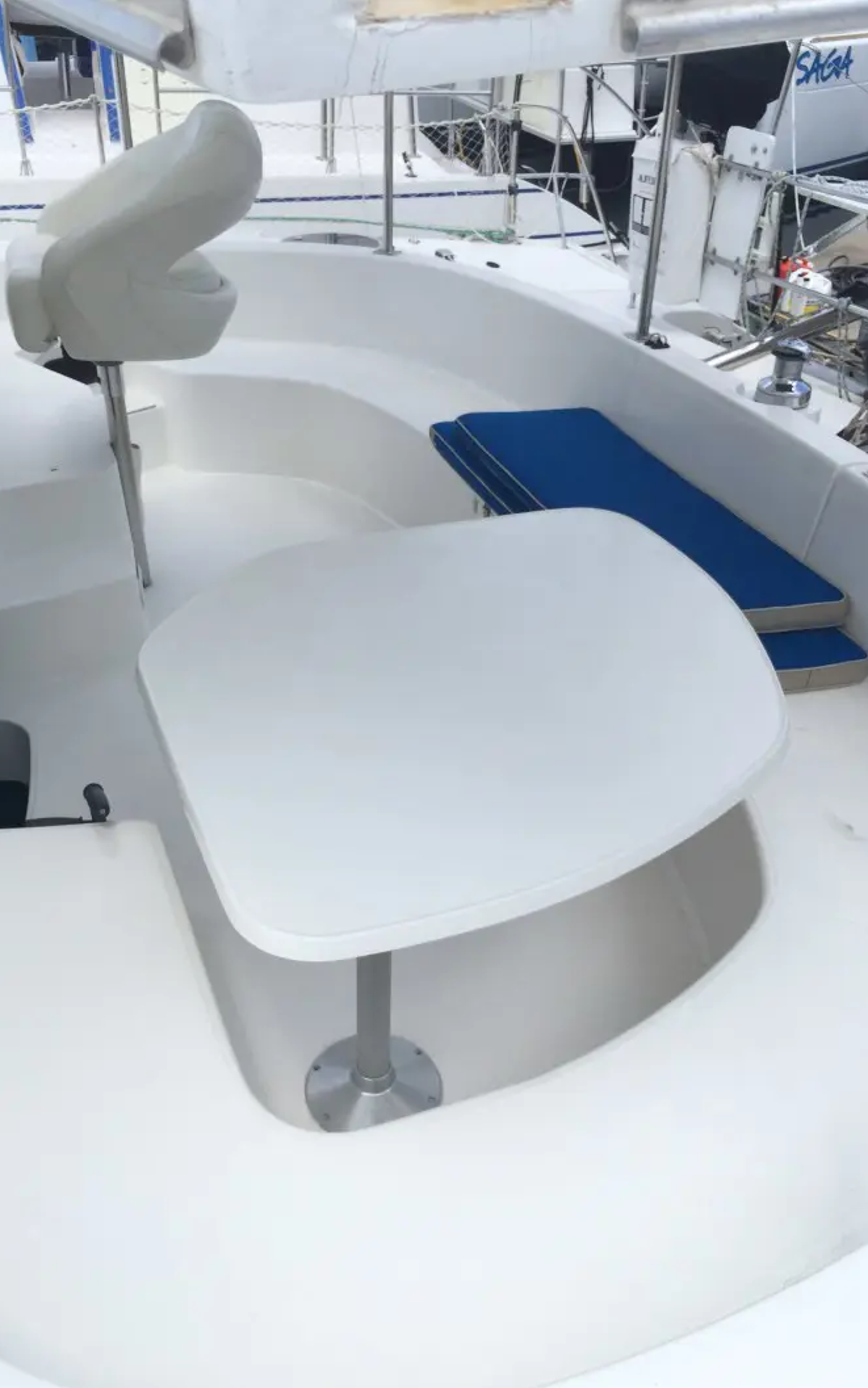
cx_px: 398
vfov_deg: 61.2
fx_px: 1173
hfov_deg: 40.6
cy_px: 699
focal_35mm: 31
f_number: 2.2
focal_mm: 4.15
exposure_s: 1/1163
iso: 32
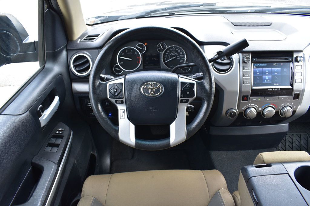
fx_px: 232
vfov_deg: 47.9
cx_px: 155
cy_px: 103
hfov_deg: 67.4
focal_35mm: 27
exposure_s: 1/50
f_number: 8
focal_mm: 18
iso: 400
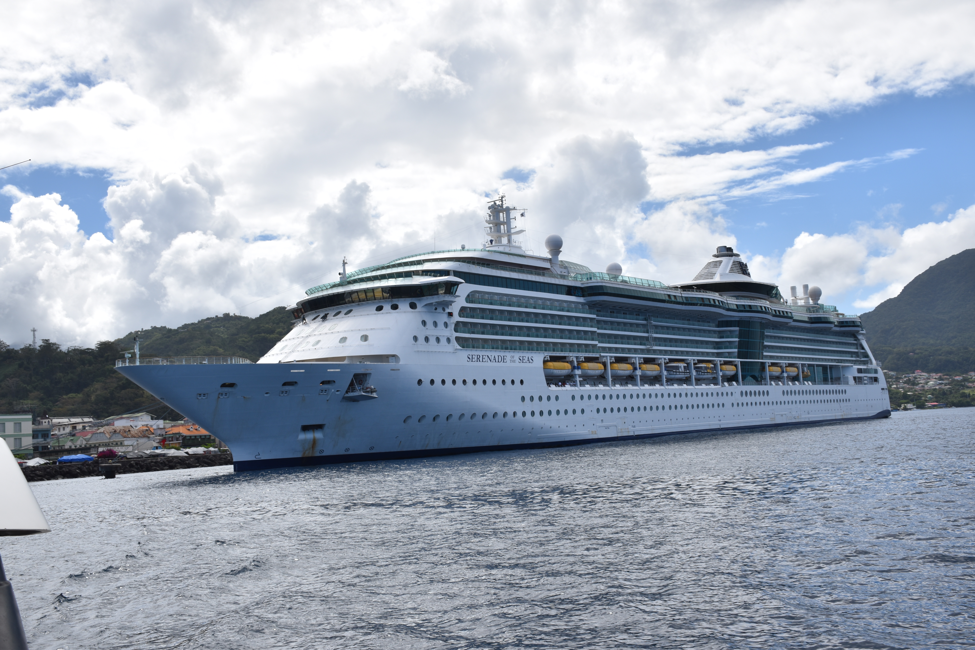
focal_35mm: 36
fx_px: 975
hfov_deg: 53.1
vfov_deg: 36.9
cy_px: 325
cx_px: 488
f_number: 14
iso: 100
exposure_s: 1/200
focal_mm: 24
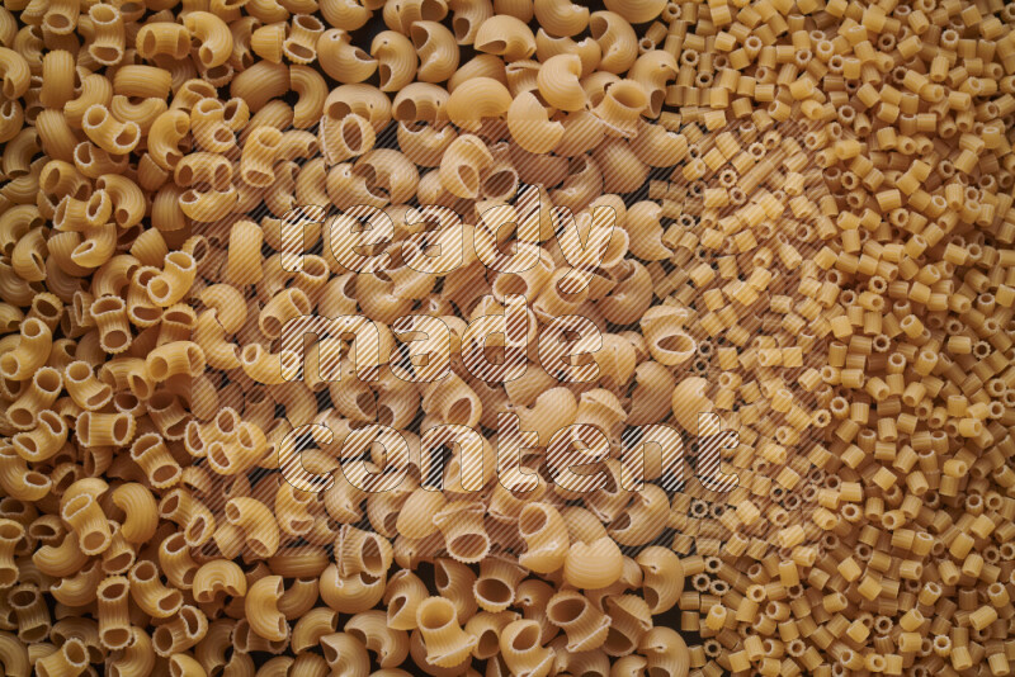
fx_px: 1410
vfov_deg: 27.0
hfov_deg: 39.6
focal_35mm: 50
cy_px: 338
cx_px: 508
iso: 160
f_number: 8
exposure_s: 1/100
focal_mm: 50
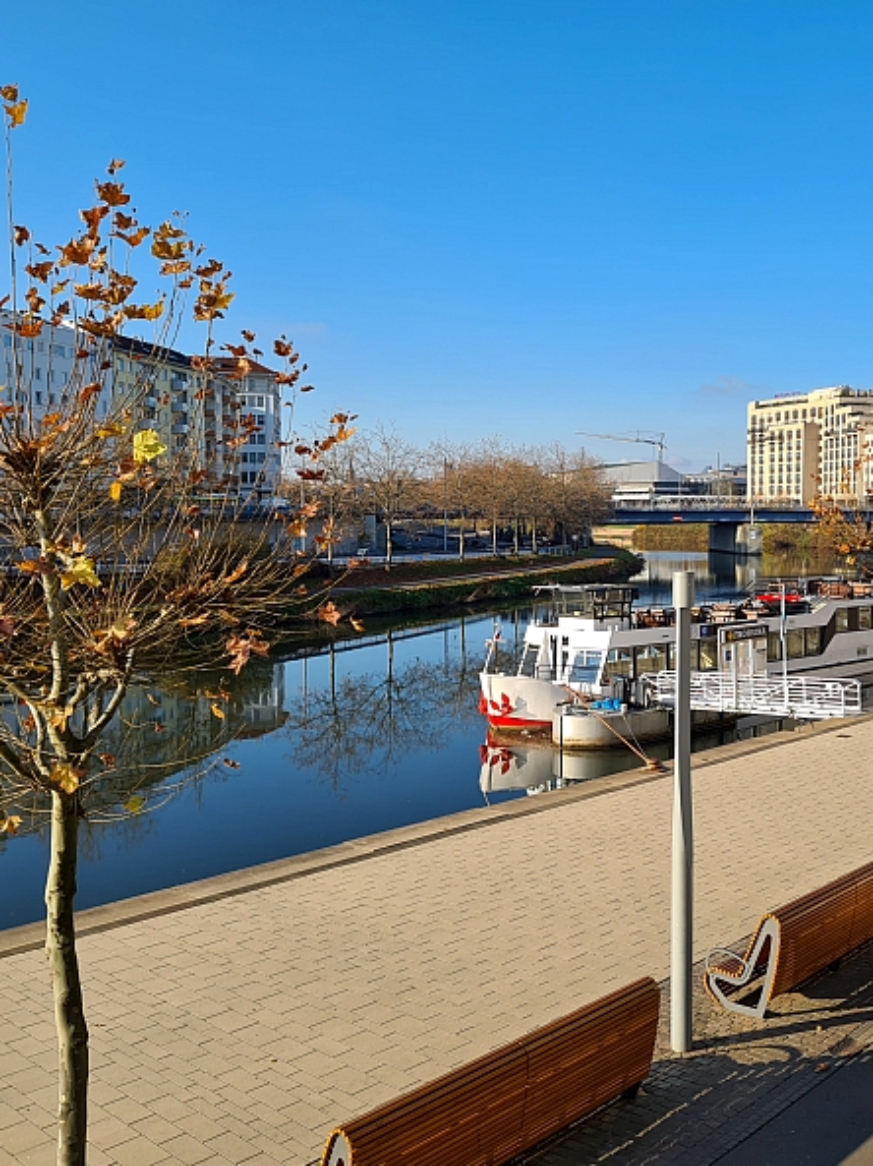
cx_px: 598
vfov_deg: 52.7
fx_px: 1178
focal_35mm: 35
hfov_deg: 40.1
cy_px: 583
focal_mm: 5.4
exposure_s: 1/1792
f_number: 1.8
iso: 50
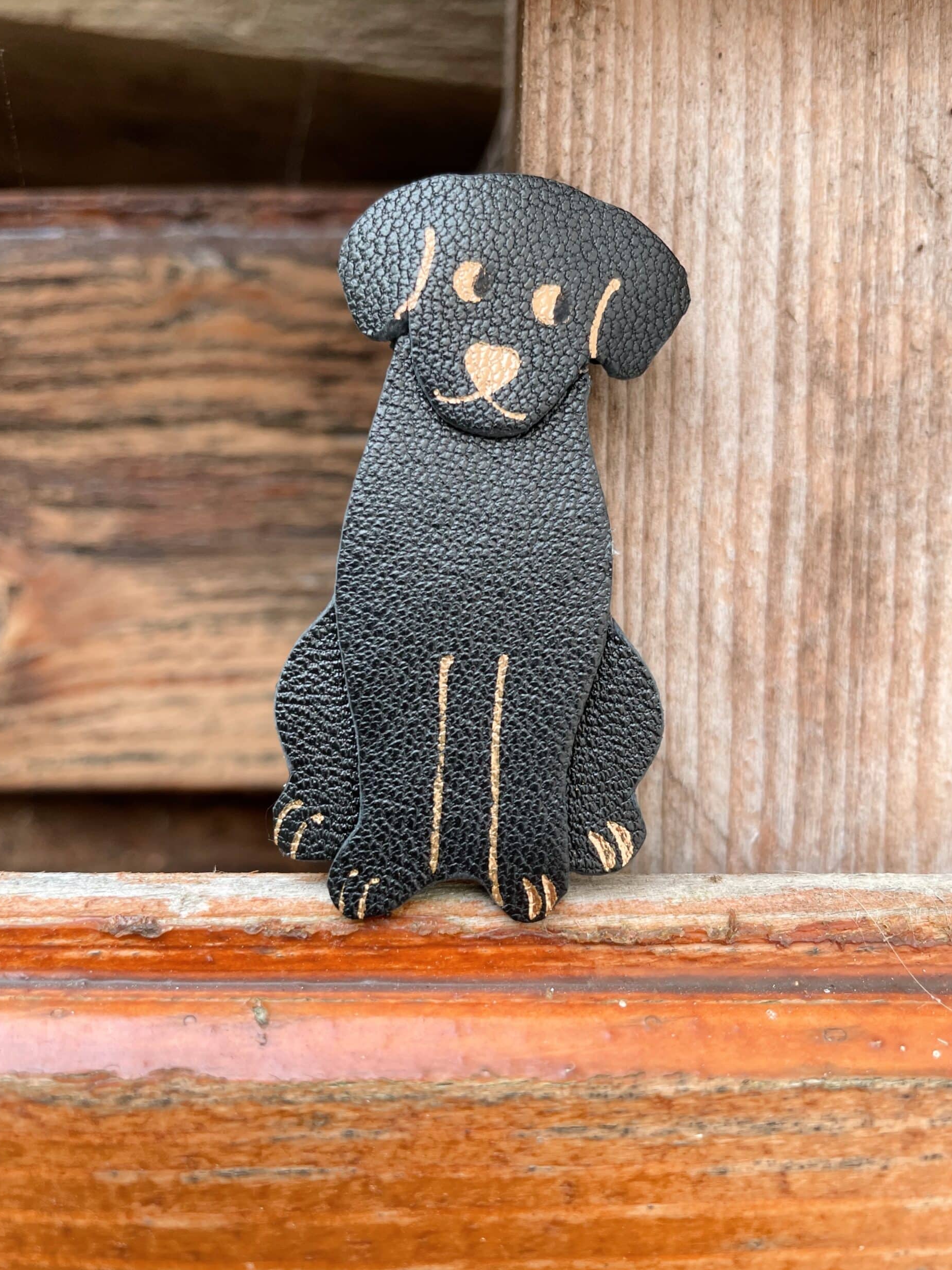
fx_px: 990
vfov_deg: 65.3
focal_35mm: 27
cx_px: 482
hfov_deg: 51.4
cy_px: 615
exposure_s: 1/121
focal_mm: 4.2
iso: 50
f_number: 1.6
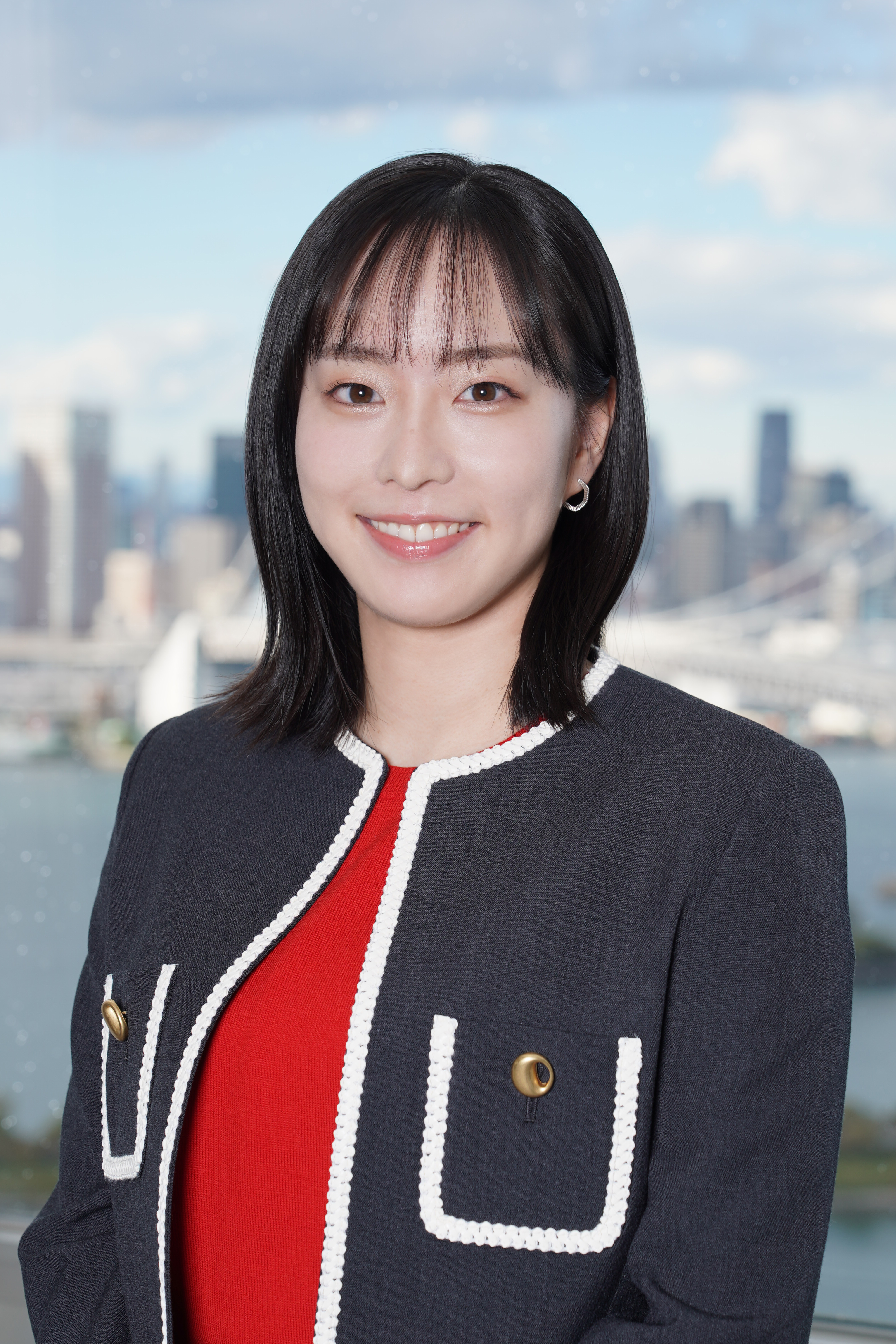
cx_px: 450
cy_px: 678
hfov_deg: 12.9
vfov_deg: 19.3
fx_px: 3957
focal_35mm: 106
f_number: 8
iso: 100
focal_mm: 105
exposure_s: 1/125
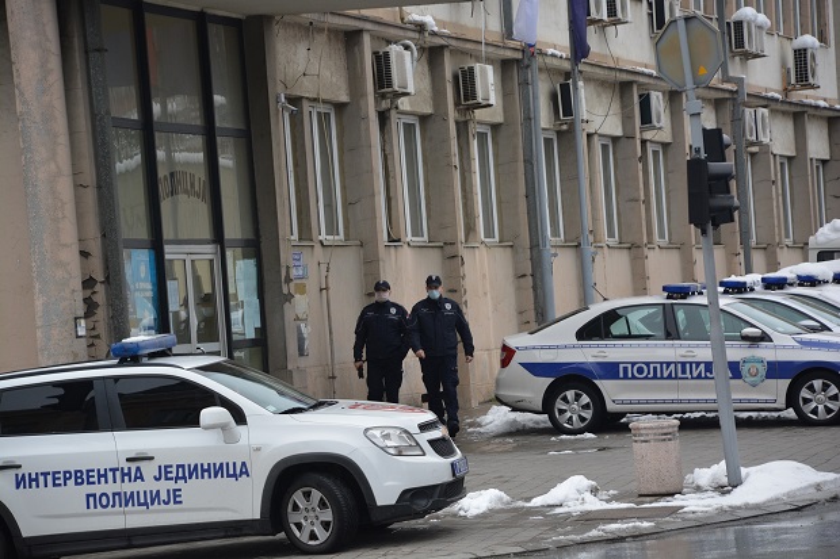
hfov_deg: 12.2
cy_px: 280
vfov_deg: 8.2
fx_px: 3919
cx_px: 420
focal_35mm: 168
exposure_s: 1/1000
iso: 500
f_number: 5.6
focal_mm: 112
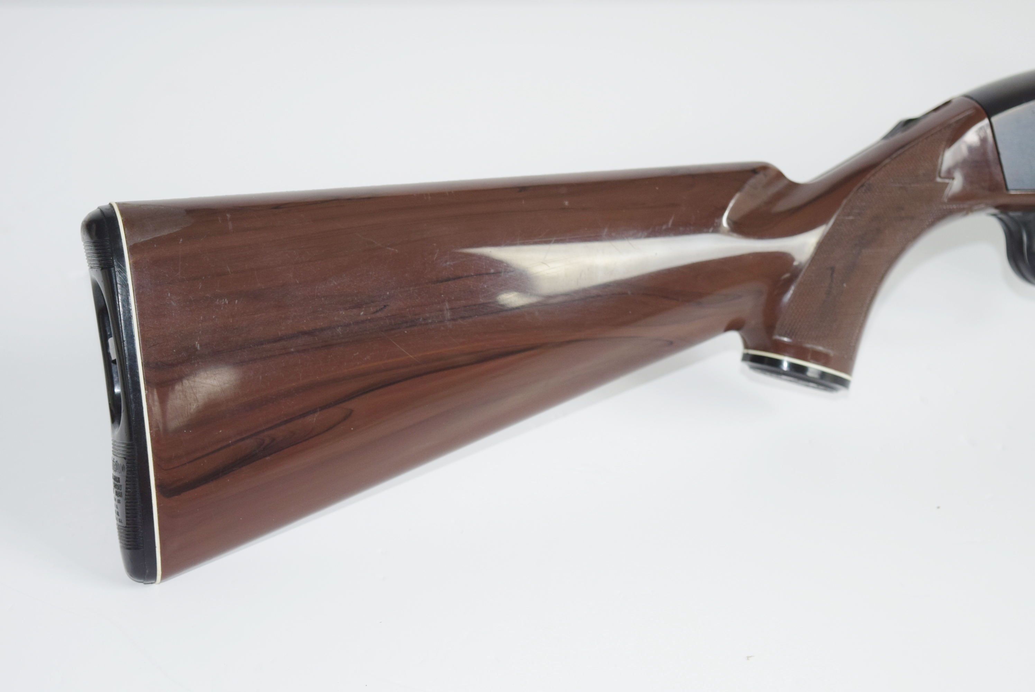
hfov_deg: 28.1
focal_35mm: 72
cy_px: 346
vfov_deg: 19.0
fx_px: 2072
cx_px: 518
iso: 400
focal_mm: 48
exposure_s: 1/50
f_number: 5.3
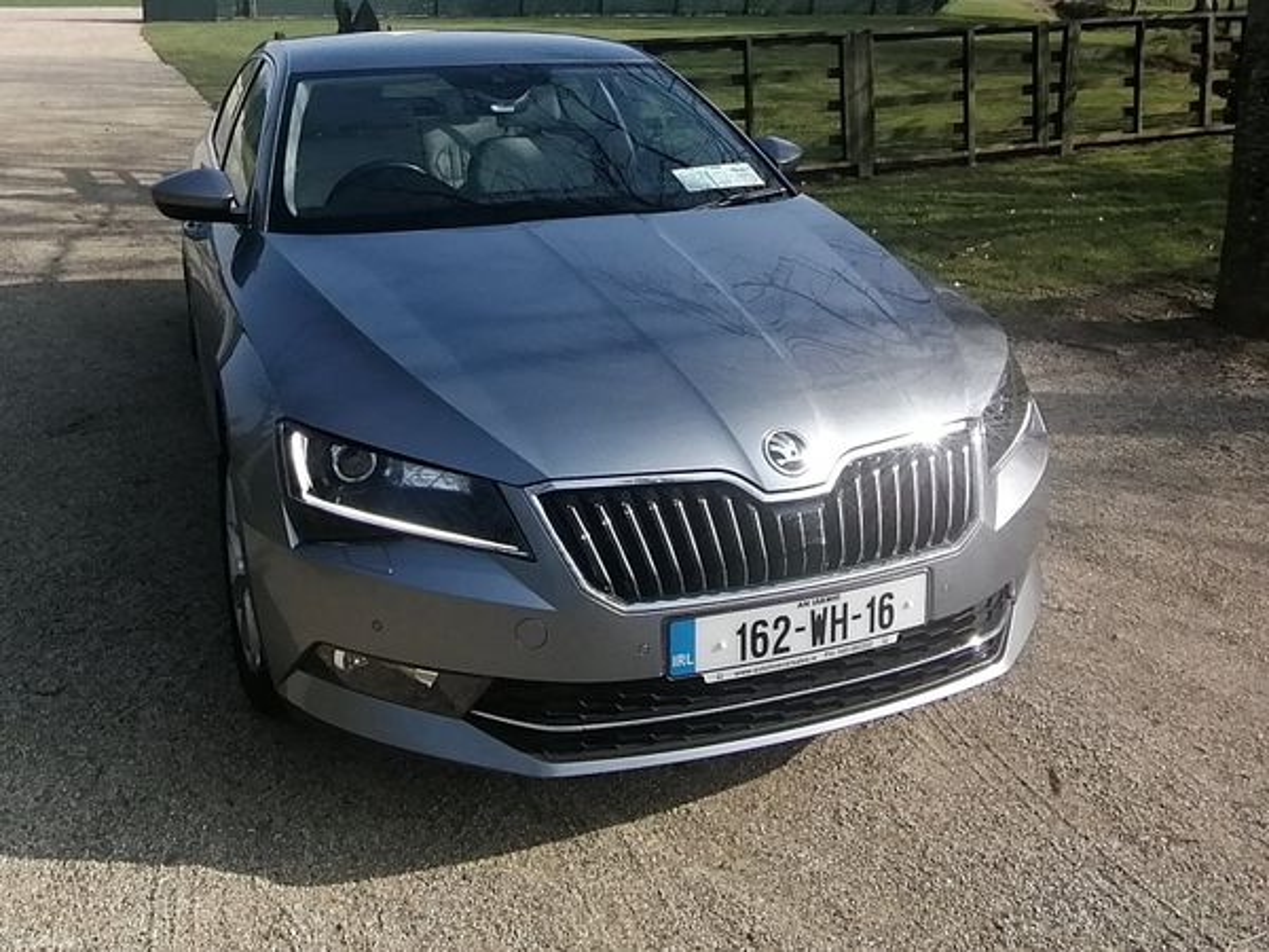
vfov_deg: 74.7
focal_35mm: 17
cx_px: 634
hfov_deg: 91.0
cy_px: 476
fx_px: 623
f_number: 2.4
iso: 50
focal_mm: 2.7
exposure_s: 1/769
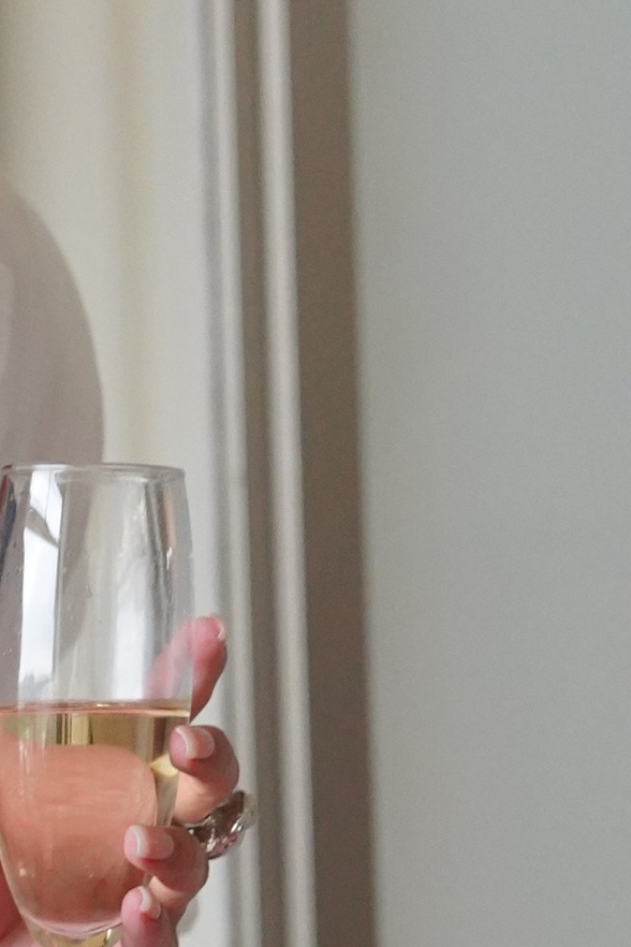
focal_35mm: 223
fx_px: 5871
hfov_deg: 6.0
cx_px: -649
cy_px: 806
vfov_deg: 9.2
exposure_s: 1/160
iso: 6400
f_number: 4
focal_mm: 51.3
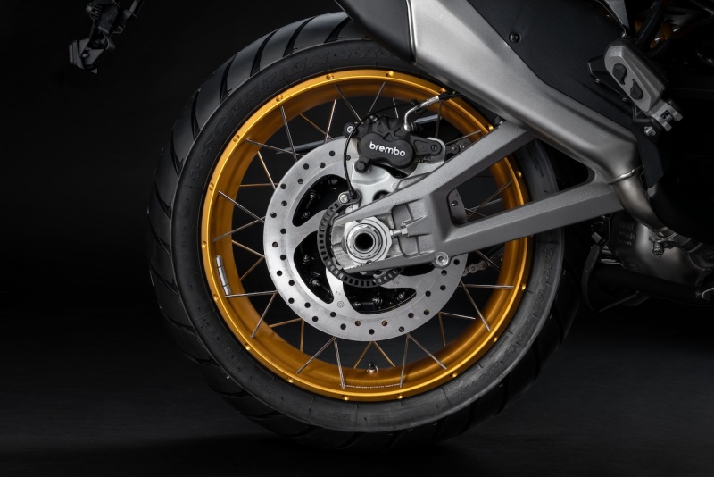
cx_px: 357
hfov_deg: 41.1
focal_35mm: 48
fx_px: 952
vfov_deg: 28.1
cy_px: 238
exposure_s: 1/60
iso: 100
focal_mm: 48
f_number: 10
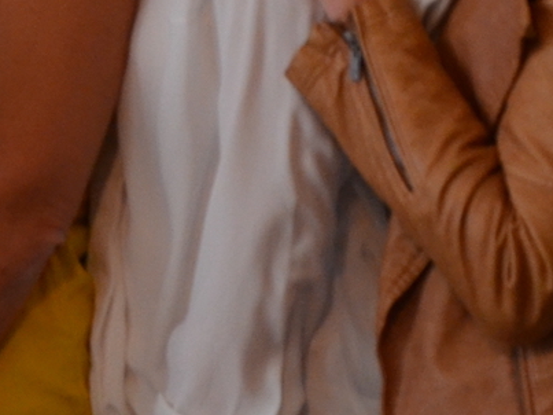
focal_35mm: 370
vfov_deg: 4.0
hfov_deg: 5.2
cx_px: -819
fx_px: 5909
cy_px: -335
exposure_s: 1/30
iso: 800
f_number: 4.8
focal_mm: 42
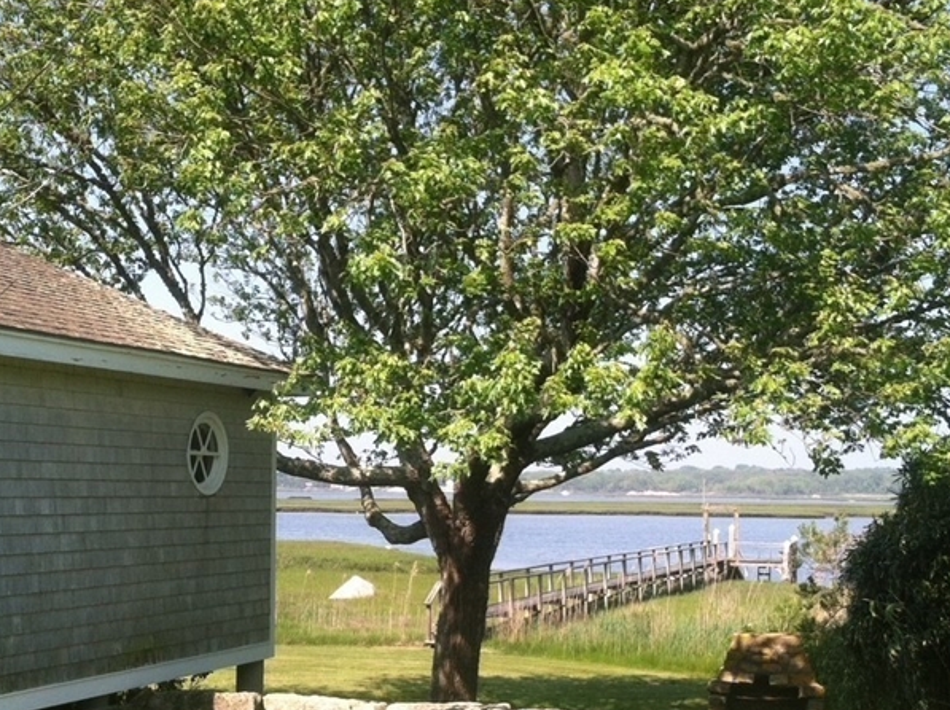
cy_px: 493
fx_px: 1644
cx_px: 315
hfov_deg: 32.0
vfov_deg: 24.2
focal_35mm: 60
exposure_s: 1/621
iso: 80
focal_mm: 3.85
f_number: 2.8
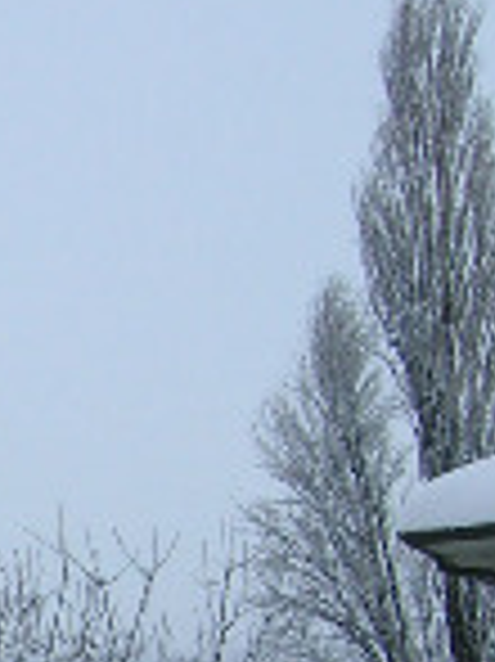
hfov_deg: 10.3
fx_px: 2654
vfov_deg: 13.8
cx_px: -277
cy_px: 820
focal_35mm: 139
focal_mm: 5.7
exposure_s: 1/482
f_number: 4.9
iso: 50
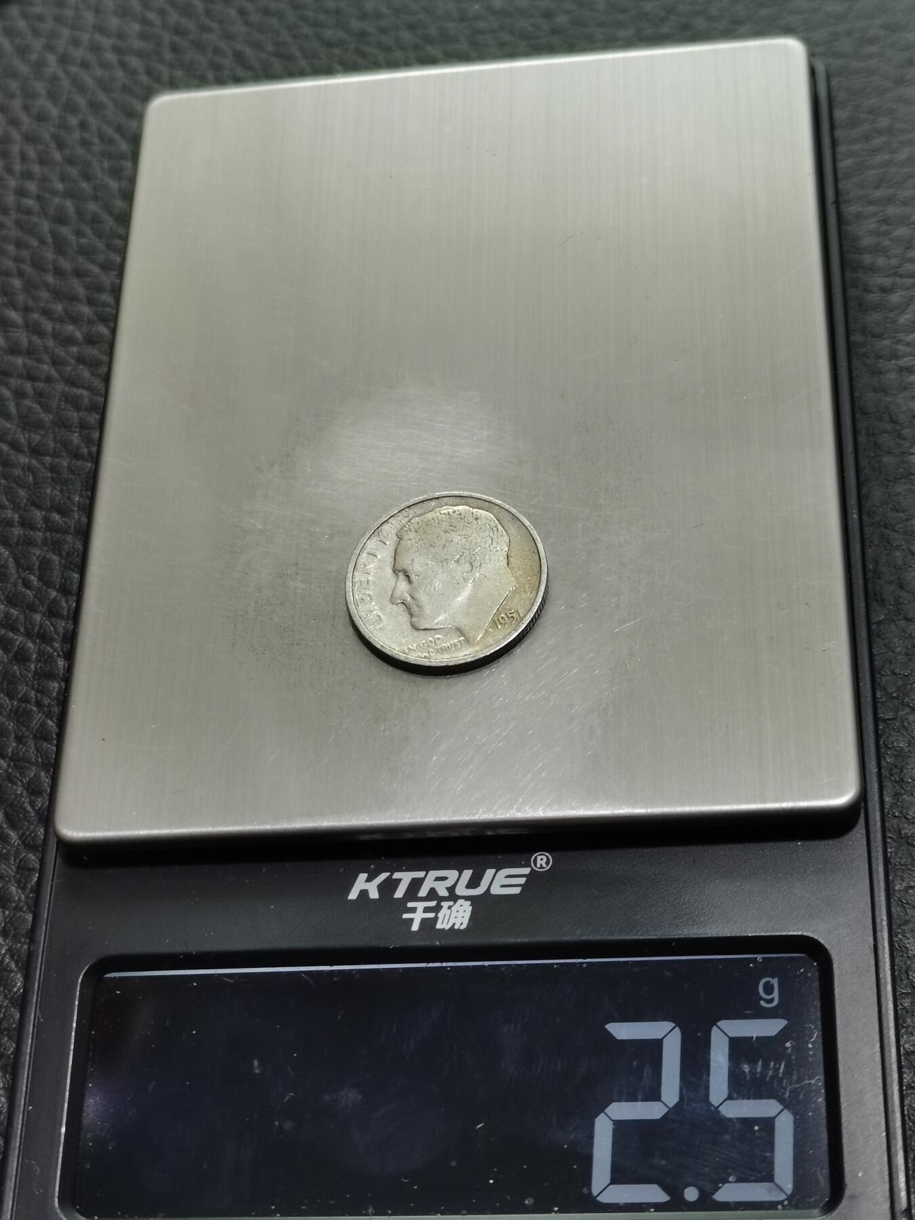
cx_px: 458
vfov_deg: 31.7
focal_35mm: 61
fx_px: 2150
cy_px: 610
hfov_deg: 24.0
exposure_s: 1/90
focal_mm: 5.58
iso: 50
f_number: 1.8
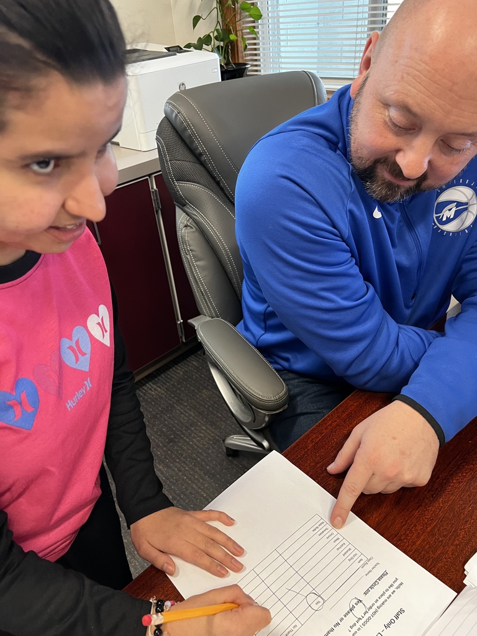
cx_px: 238
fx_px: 478
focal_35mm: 26
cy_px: 318
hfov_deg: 53.1
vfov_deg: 67.3
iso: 500
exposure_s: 1/60
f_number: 1.5
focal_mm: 5.7
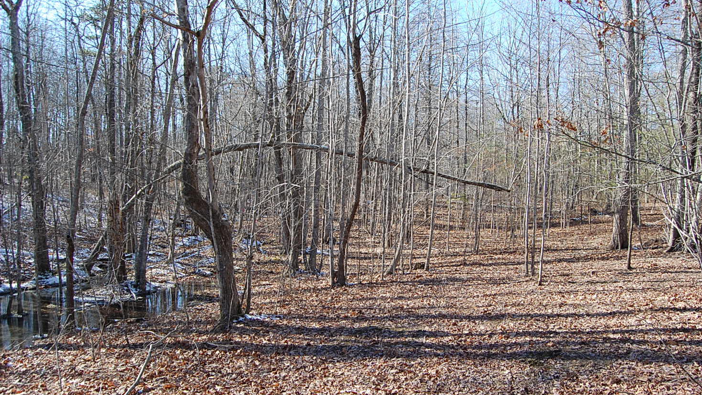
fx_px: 540
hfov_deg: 66.1
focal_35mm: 29
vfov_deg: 40.1
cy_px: 212
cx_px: 352
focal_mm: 18
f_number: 6.3
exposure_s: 1/160
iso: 200
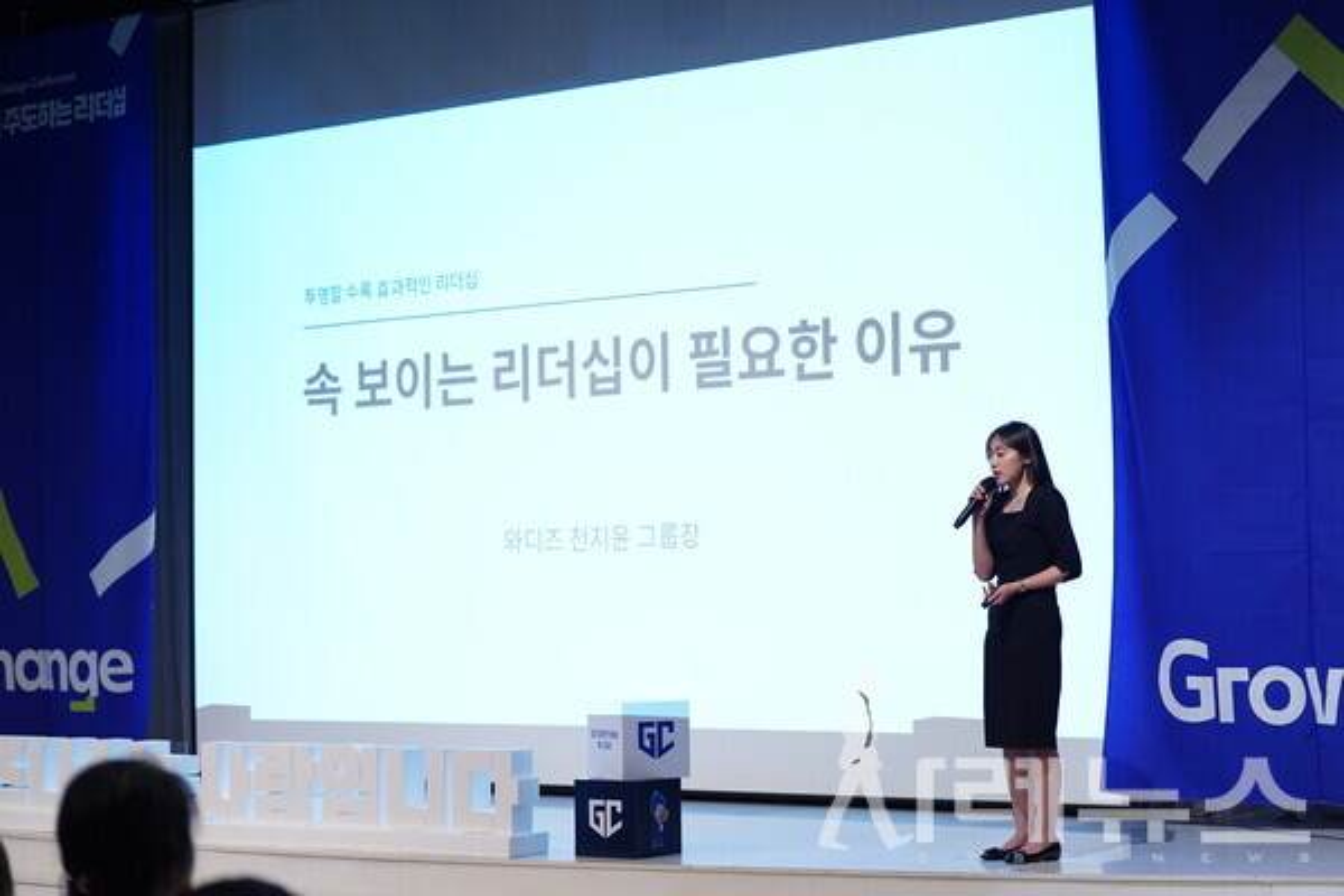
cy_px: 448
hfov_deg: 28.8
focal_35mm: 70
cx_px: 672
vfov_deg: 19.5
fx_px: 2613
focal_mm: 70
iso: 3200
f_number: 2.8
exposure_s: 1/400
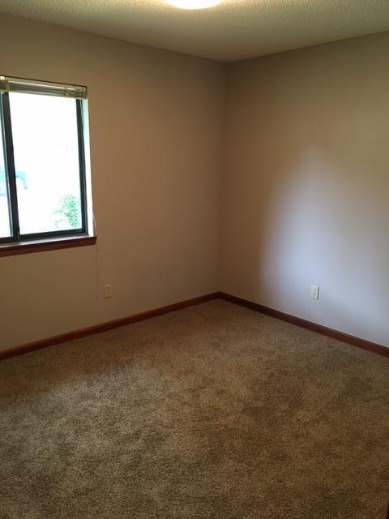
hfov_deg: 48.2
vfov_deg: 61.7
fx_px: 435
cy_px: 260
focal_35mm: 29
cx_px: 194
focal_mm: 4.15
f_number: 2.2
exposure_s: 1/15
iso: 64
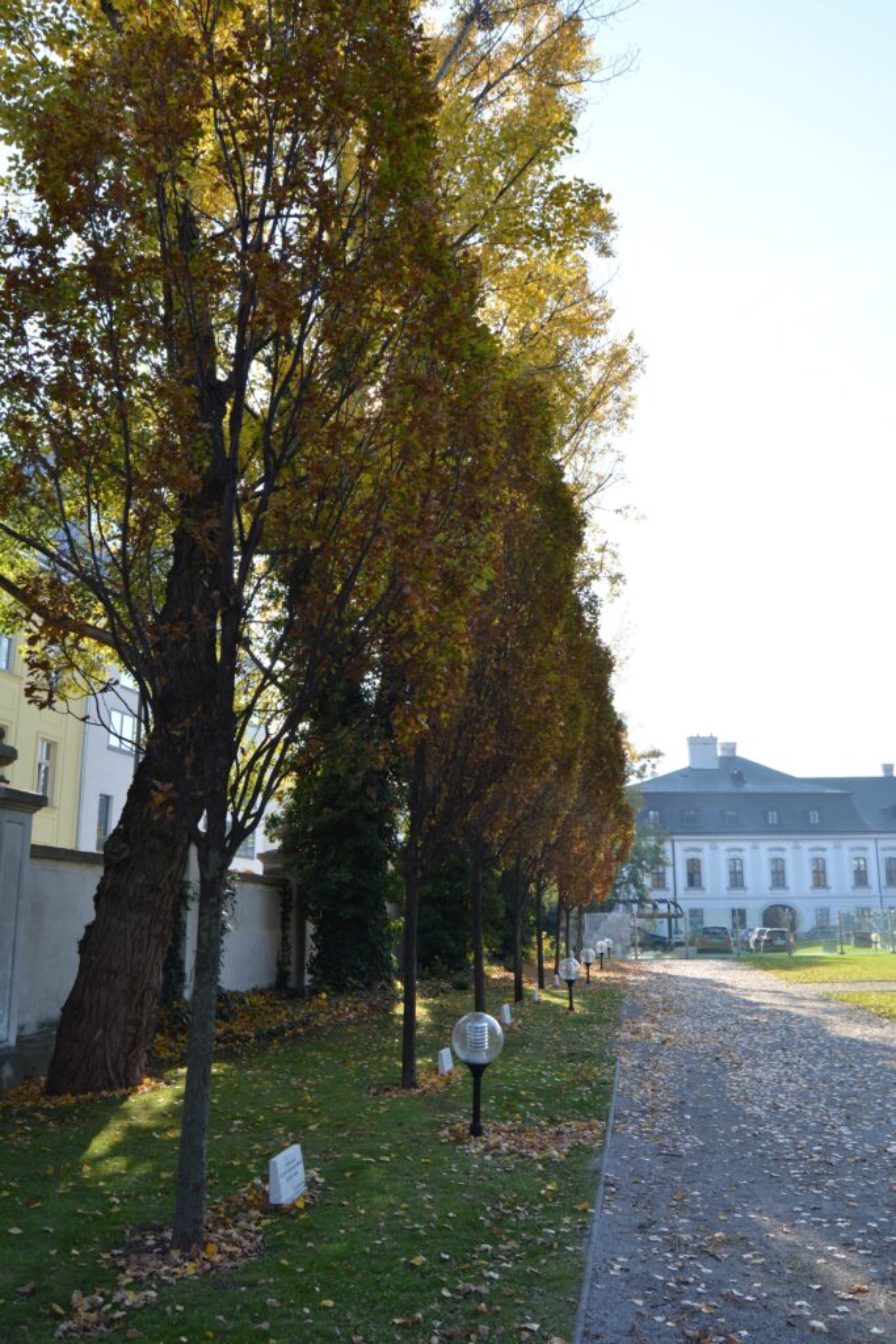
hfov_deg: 47.9
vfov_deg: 67.4
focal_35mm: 27
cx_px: 448
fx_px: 1008
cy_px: 672
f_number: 8
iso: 200
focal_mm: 18
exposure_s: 1/250
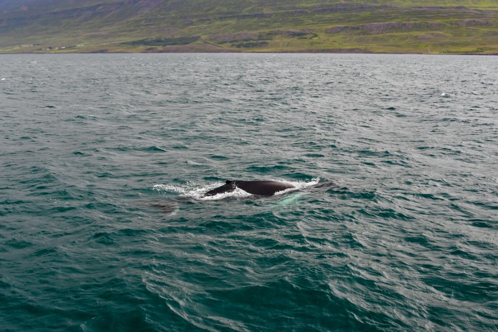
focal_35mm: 48
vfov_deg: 28.1
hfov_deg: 41.1
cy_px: 166
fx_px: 664
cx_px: 249
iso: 200
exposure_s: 1/250
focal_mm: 32
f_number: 7.1
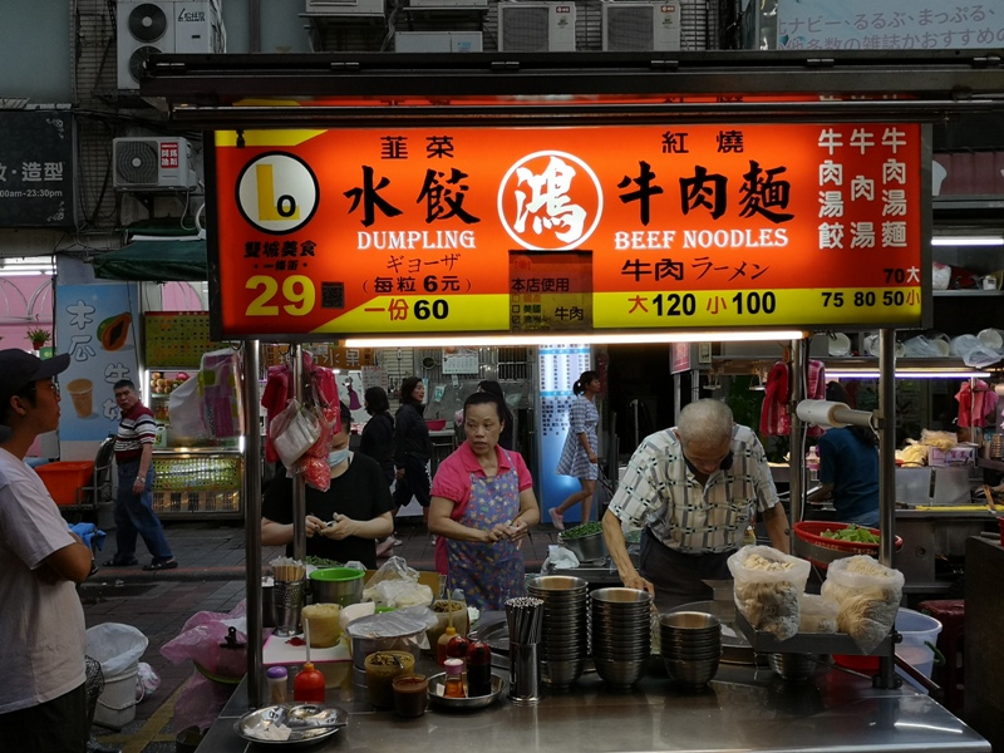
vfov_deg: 41.8
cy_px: 376
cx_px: 502
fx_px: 986
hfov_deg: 54.0
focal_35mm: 34
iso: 80
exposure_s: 1/120
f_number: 1.8
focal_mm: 3.95
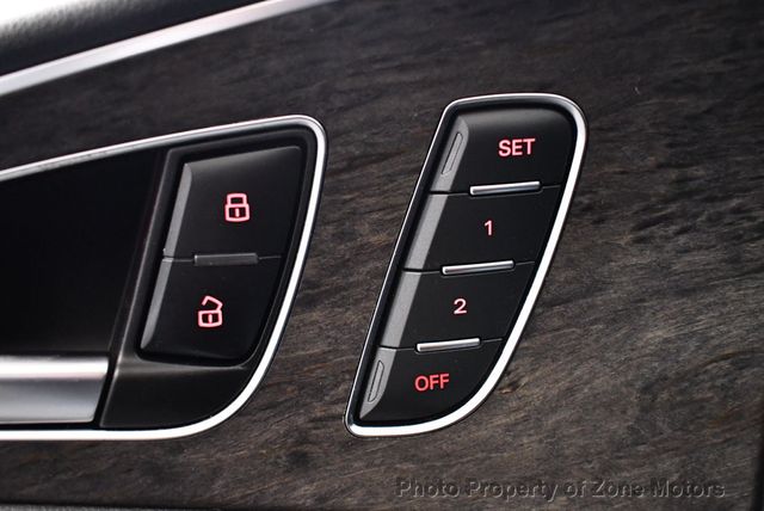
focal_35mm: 36
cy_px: 256
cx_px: 382
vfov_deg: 36.9
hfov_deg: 53.1
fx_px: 765
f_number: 3.5
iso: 3600
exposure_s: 1/60
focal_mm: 18
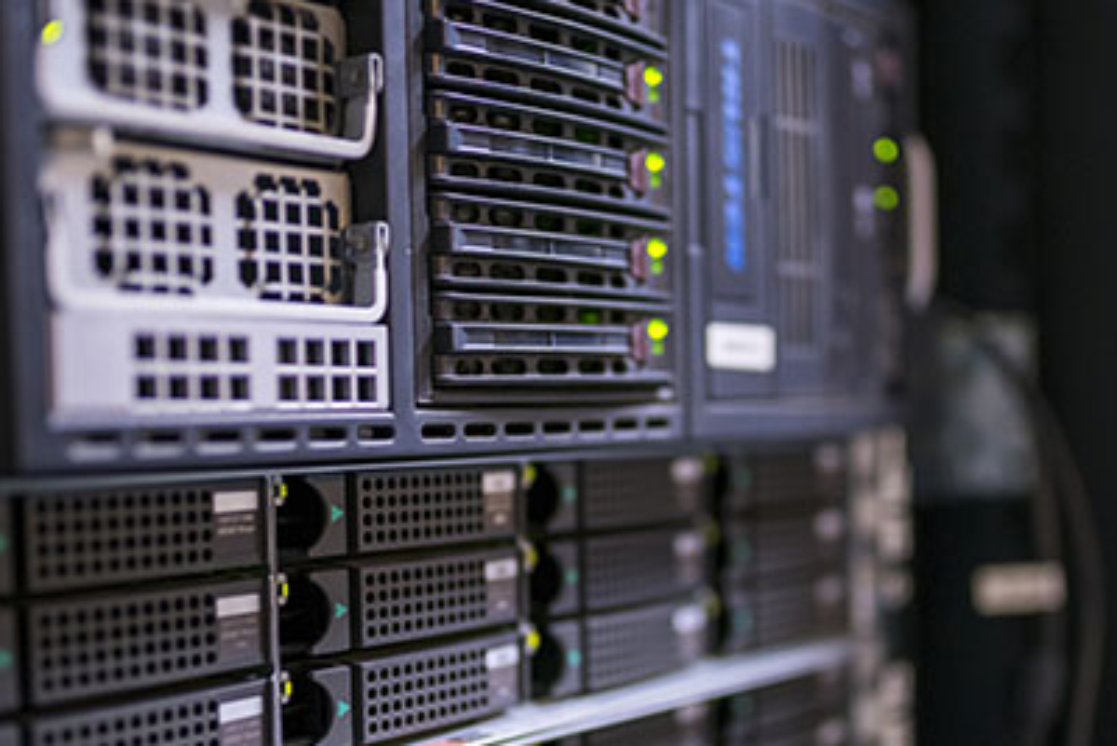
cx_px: 690
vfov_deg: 24.1
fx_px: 1738
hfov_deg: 35.5
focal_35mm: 56
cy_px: 504
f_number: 1.4
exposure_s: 1/100
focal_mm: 35
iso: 800
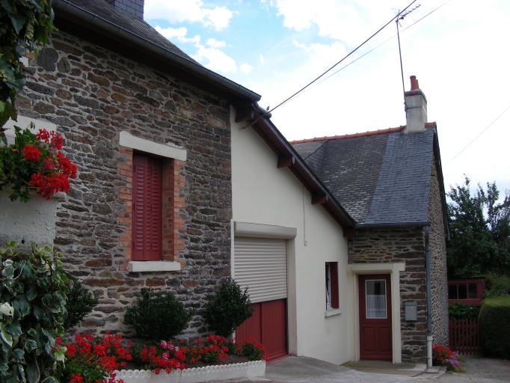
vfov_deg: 37.7
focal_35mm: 38
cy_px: 192
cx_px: 255
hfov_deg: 49.0
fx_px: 560
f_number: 4
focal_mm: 6.3
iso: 50
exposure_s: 1/437
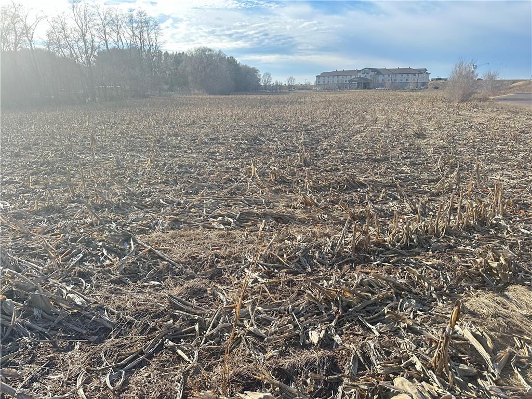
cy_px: 200
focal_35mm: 24
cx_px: 266
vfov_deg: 56.8
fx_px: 369
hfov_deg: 71.6
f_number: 1.78
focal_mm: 6.86
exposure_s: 1/1321
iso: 80
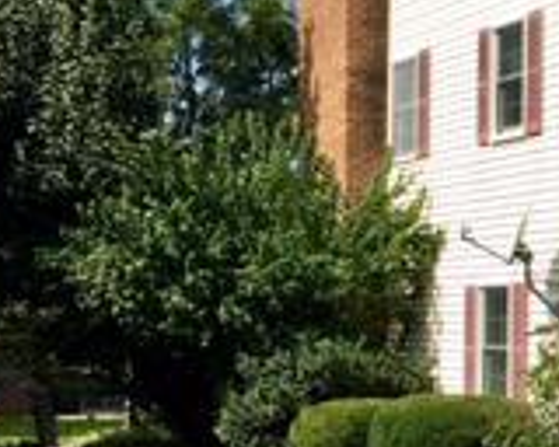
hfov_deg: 15.6
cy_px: 318
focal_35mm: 113
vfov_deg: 13.6
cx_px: 842
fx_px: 1869
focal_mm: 4.15
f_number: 2.2
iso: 25
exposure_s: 1/938
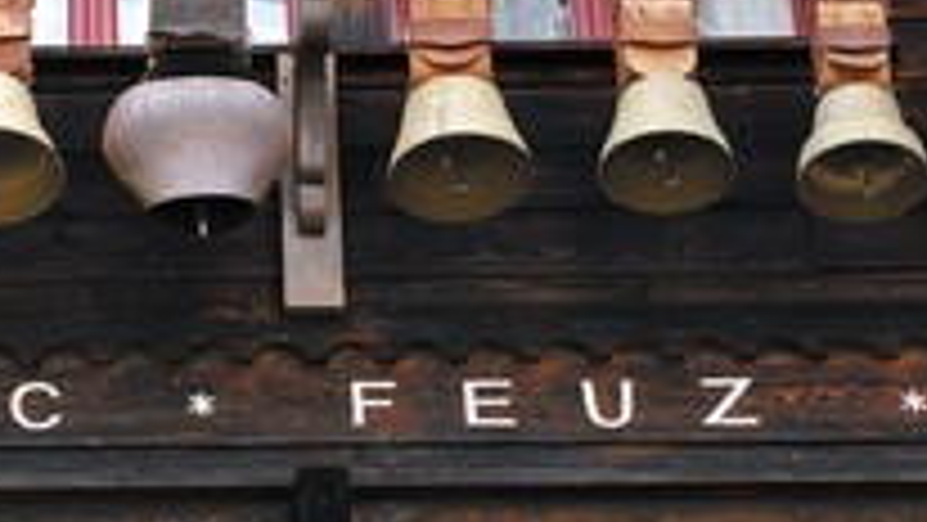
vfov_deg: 6.1
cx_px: 47
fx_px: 4893
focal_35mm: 199
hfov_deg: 10.7
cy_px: 18
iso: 100
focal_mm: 62
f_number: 5
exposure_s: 1/160
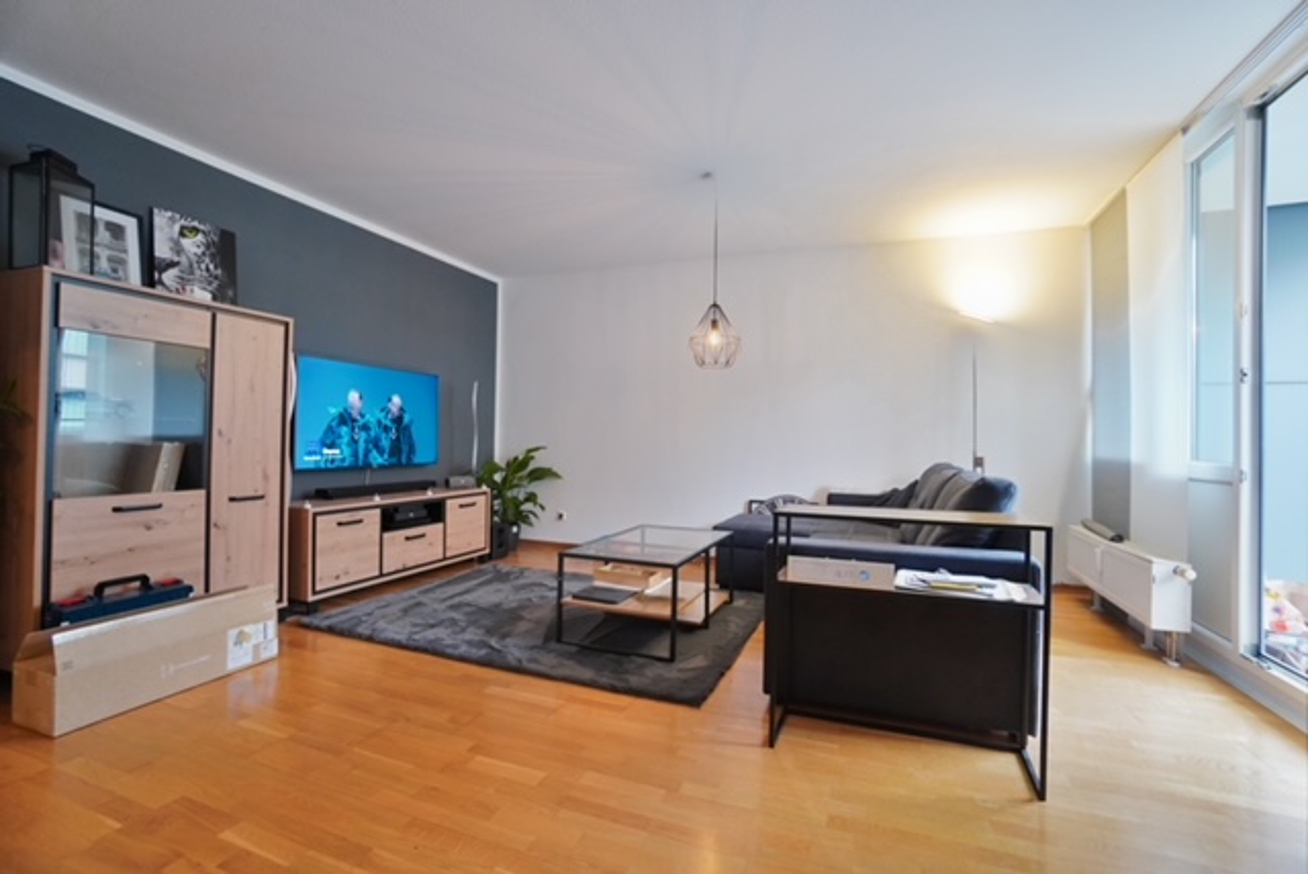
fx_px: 545
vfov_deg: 77.4
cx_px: 654
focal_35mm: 15
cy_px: 437
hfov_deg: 100.3
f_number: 4
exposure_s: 1/30
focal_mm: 10
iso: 1600
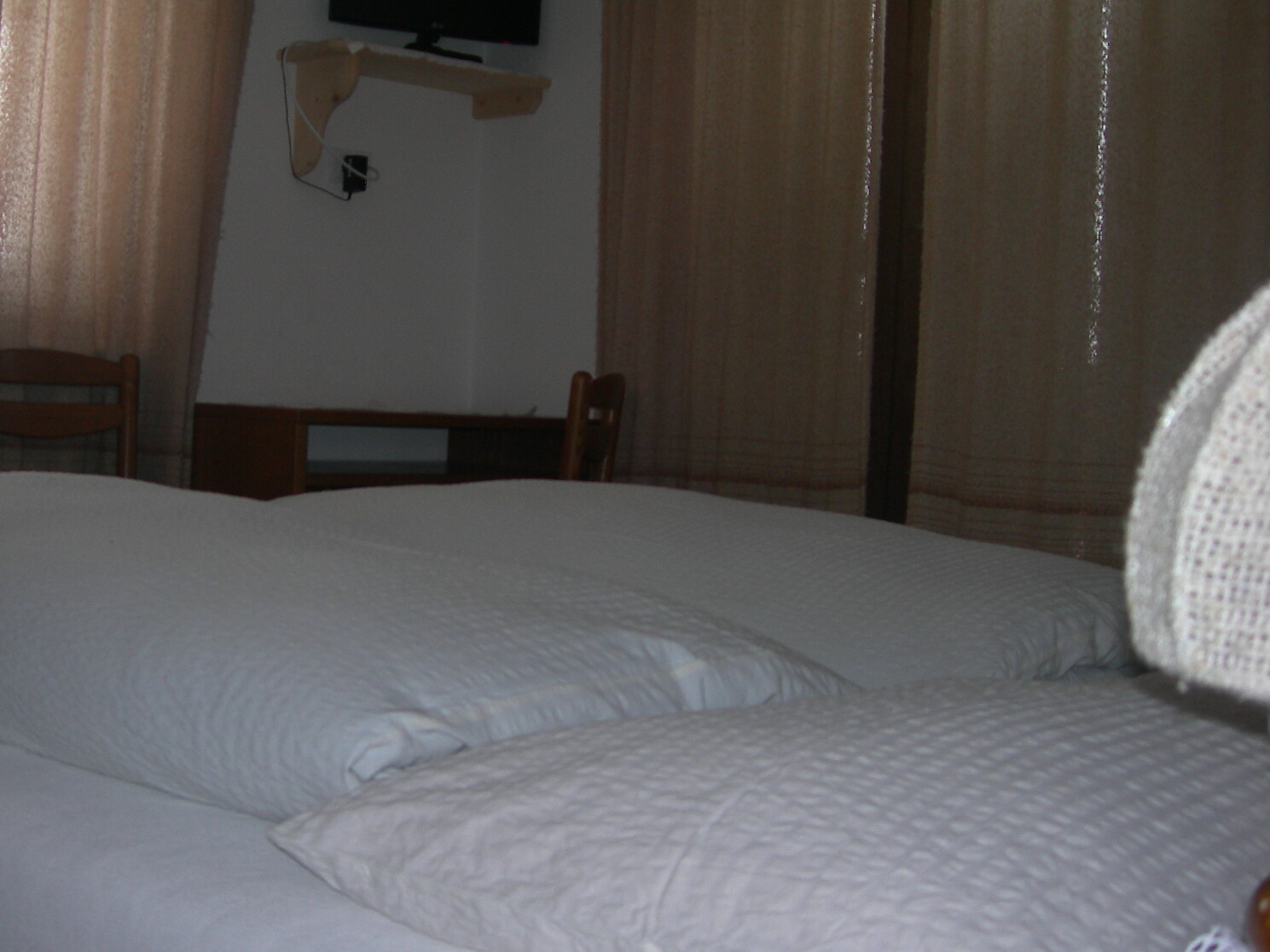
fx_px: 1798
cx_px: 464
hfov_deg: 38.6
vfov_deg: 29.7
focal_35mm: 49
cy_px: 492
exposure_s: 1/60.1
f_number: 2.8
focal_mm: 7.8
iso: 50
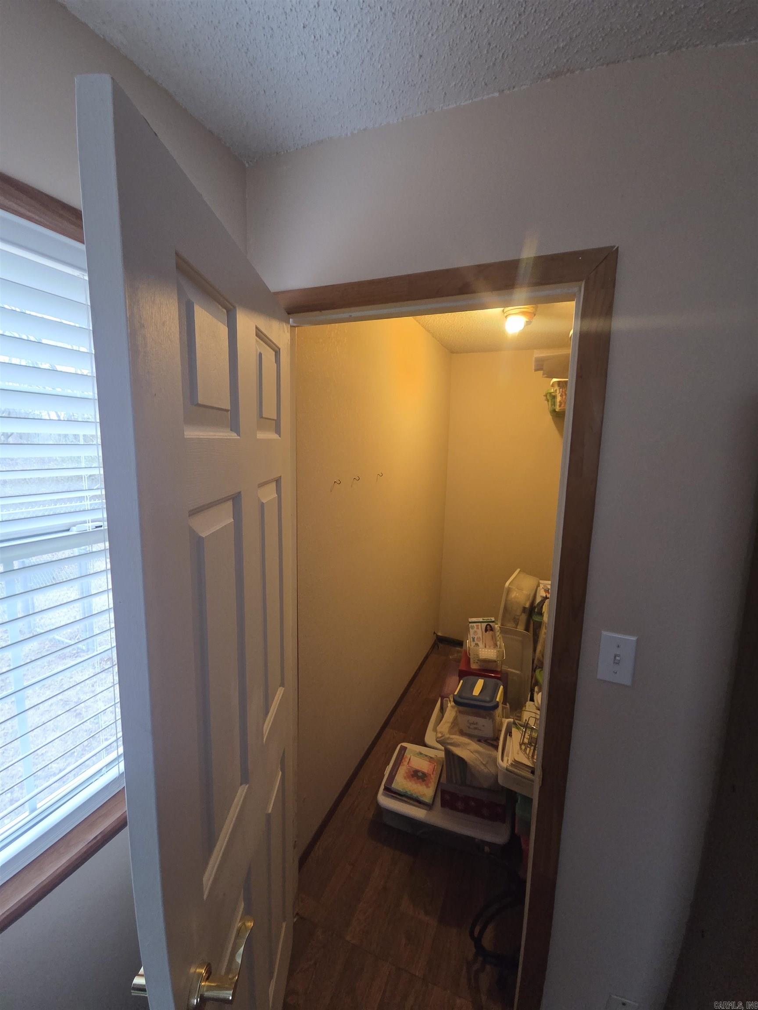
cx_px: 379
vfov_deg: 106.2
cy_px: 505
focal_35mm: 13
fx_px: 380
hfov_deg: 89.9
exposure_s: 1/60
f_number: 2.2
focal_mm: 2.2
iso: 400
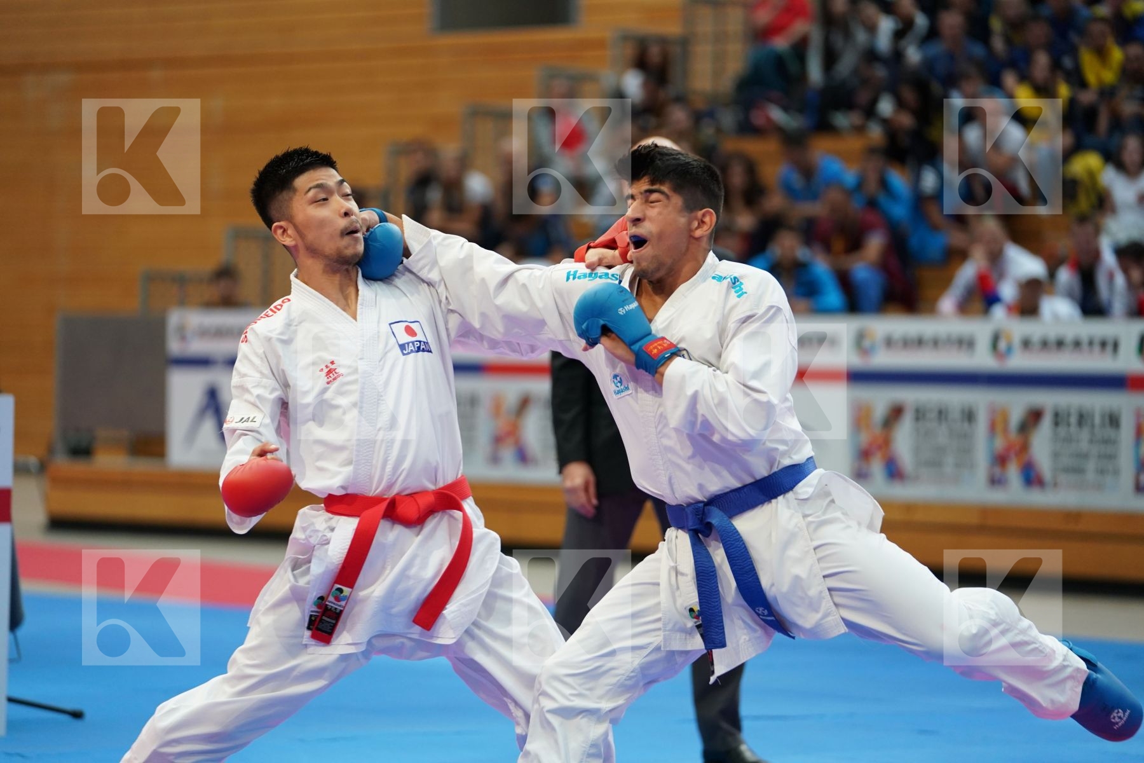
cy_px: 382
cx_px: 572
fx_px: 4703
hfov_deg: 13.9
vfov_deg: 9.3
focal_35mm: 148
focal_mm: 148
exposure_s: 1/1000
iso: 2000
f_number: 2.8
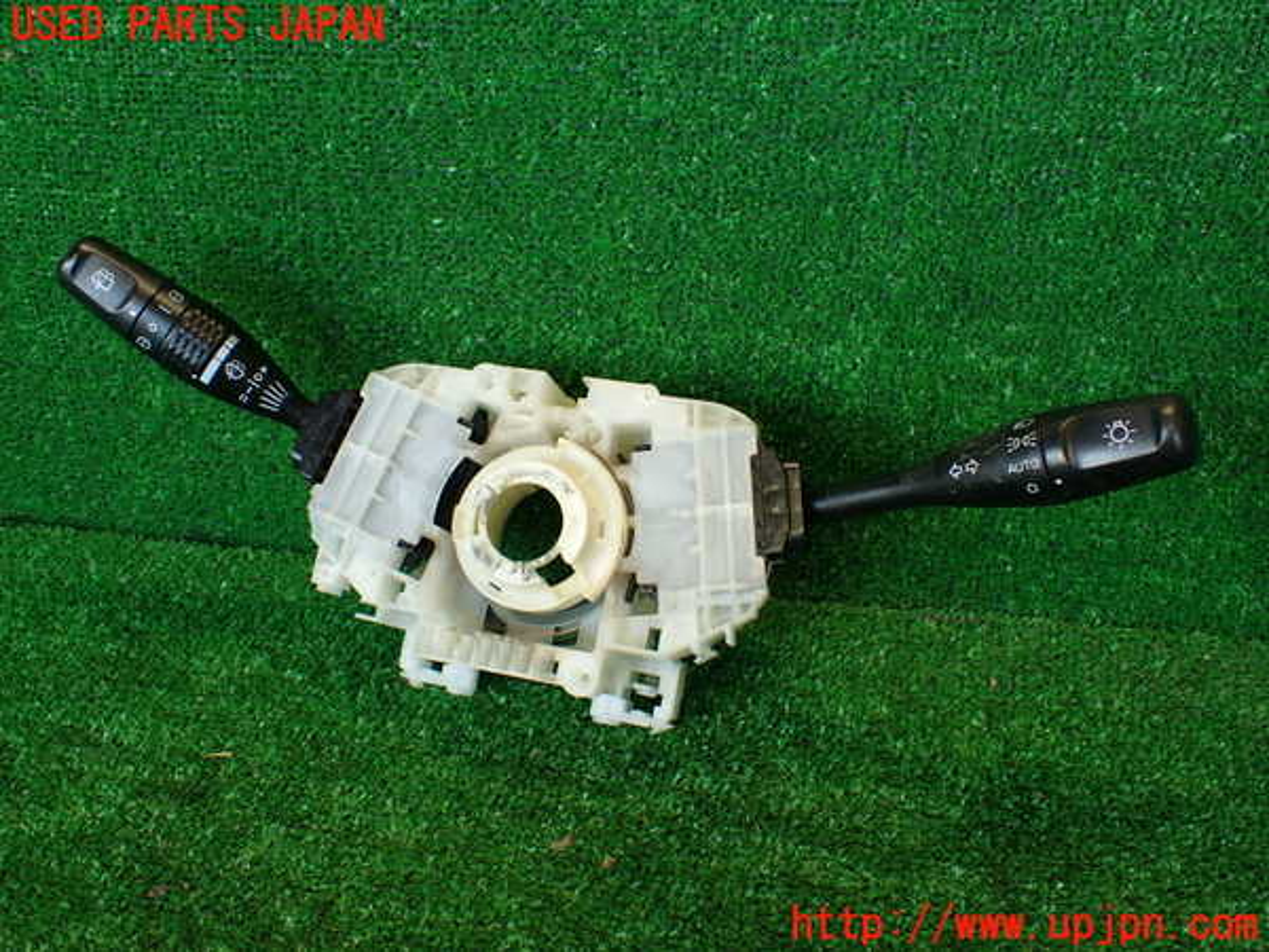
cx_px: 634
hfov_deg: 56.8
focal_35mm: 32
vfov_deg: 44.2
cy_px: 476
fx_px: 1173
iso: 200
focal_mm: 5.79
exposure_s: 1/60
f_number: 2.4
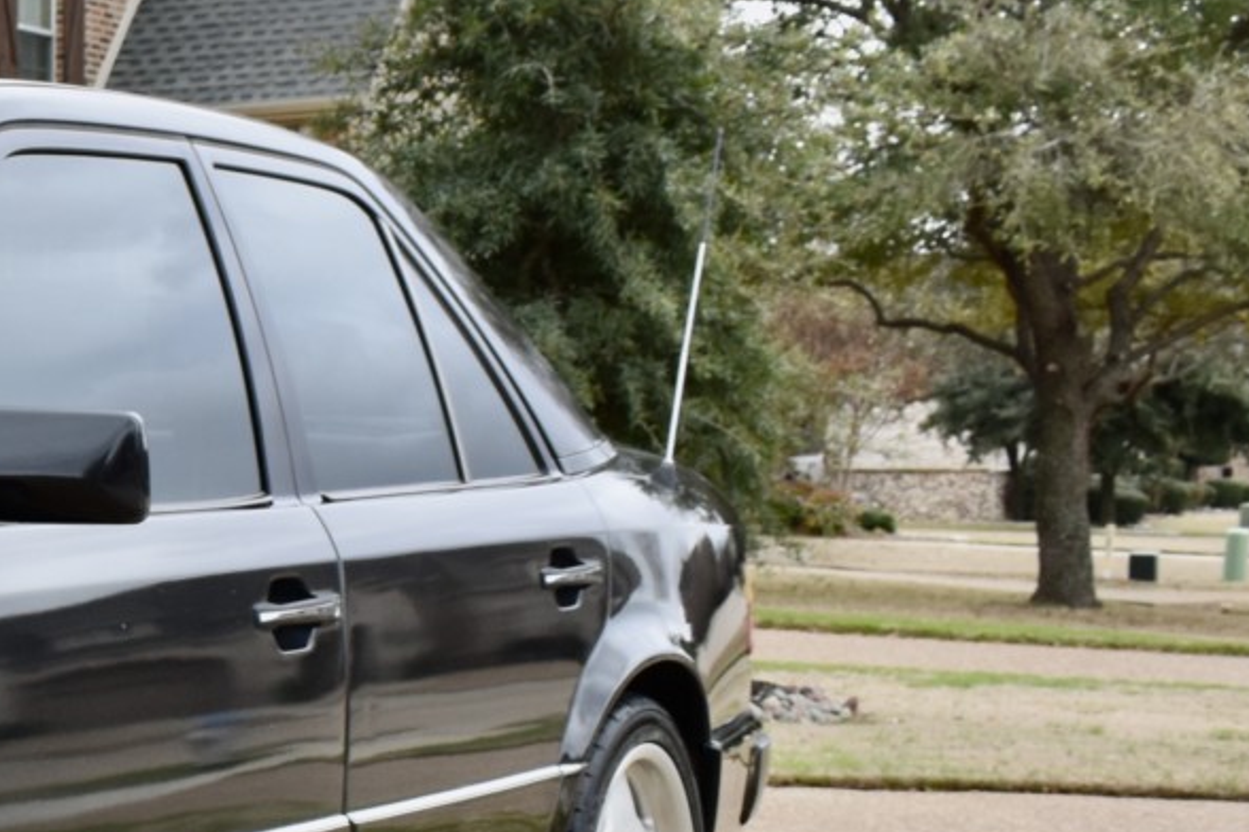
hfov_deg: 18.9
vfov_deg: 14.4
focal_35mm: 94
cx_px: -665
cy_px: 750
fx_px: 3261
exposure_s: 1/200
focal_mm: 18
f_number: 7.1
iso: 400
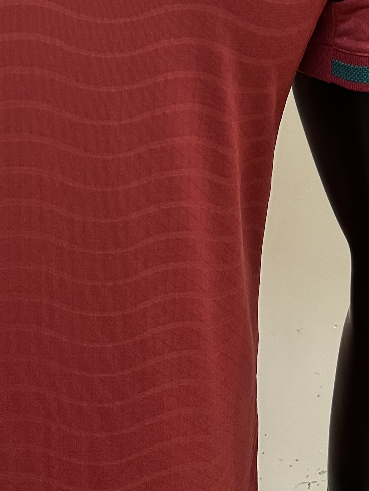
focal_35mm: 66
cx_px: 35
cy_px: 103
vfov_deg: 28.8
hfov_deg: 21.7
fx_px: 938
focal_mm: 6.86
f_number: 1.78
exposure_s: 1/50
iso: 400
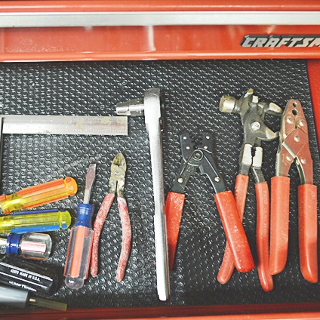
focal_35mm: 42
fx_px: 439
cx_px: 97
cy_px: 166
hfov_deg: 39.4
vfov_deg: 40.0
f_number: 3.8
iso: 800
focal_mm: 20
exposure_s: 1/15
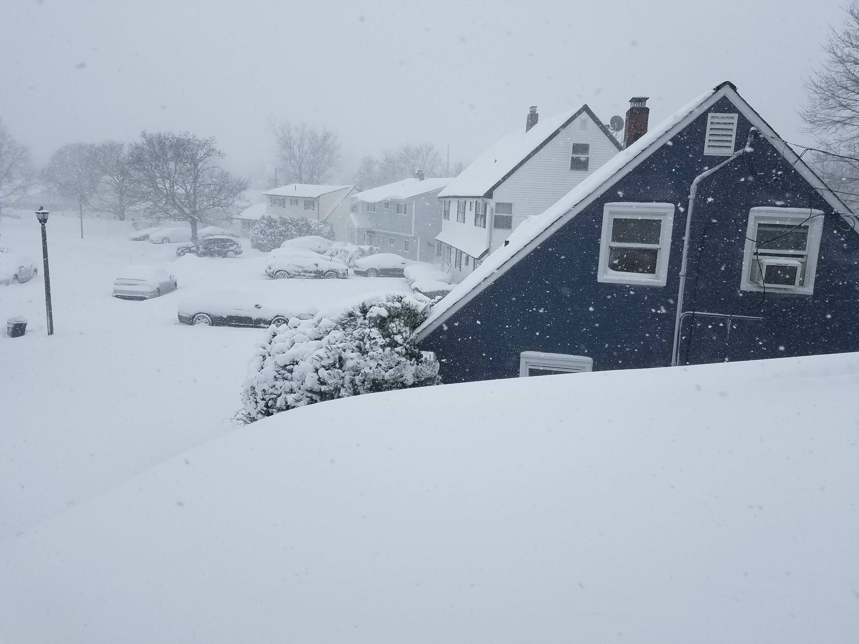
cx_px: 430
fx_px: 645
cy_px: 322
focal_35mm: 26
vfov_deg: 53.1
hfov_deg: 67.3
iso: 50
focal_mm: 4.2
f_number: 1.7
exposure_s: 1/3064
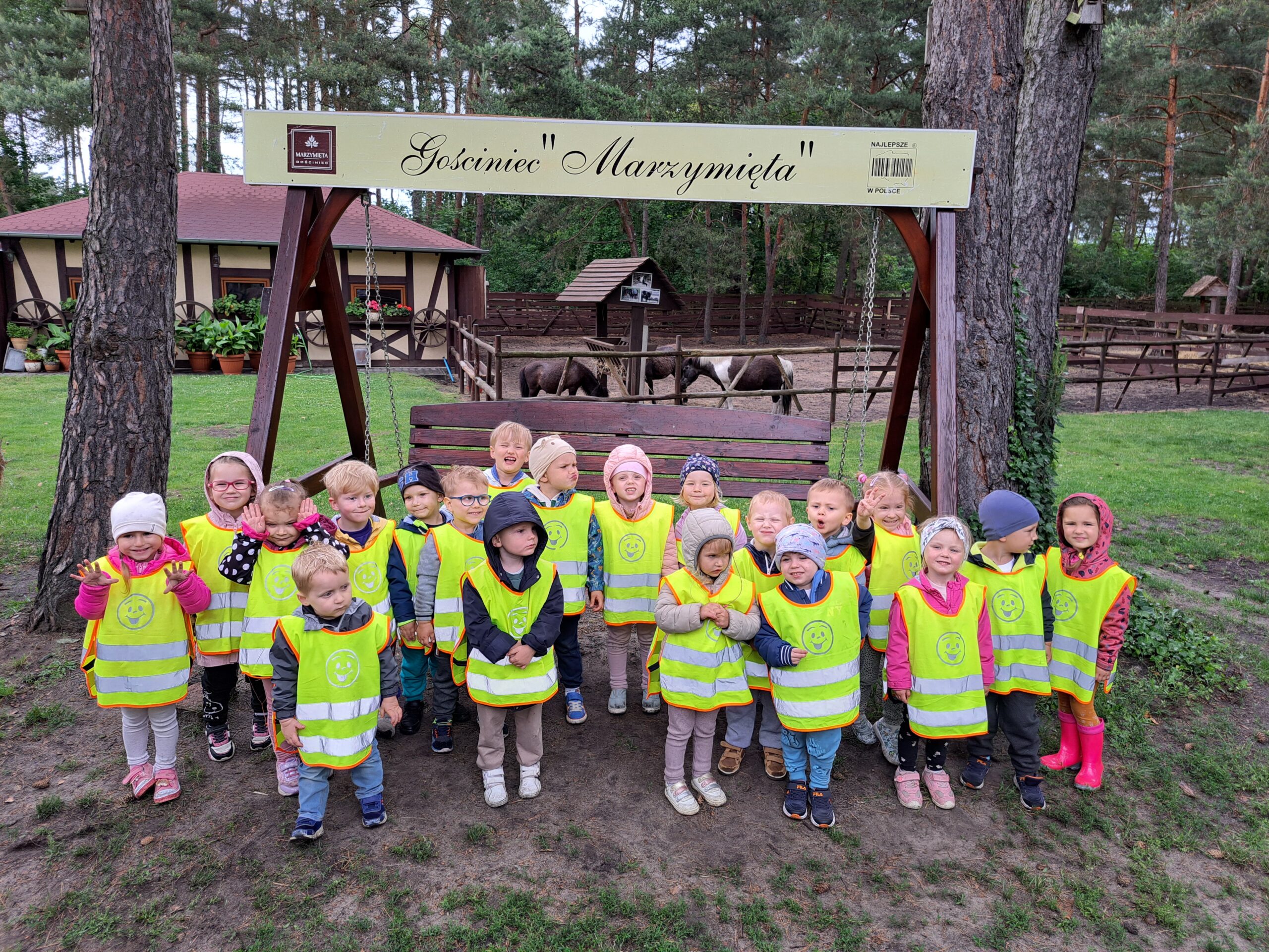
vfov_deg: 56.8
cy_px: 476
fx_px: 880
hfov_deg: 71.6
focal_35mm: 24
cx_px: 634
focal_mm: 5.23
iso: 50
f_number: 1.8
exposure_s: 1/125
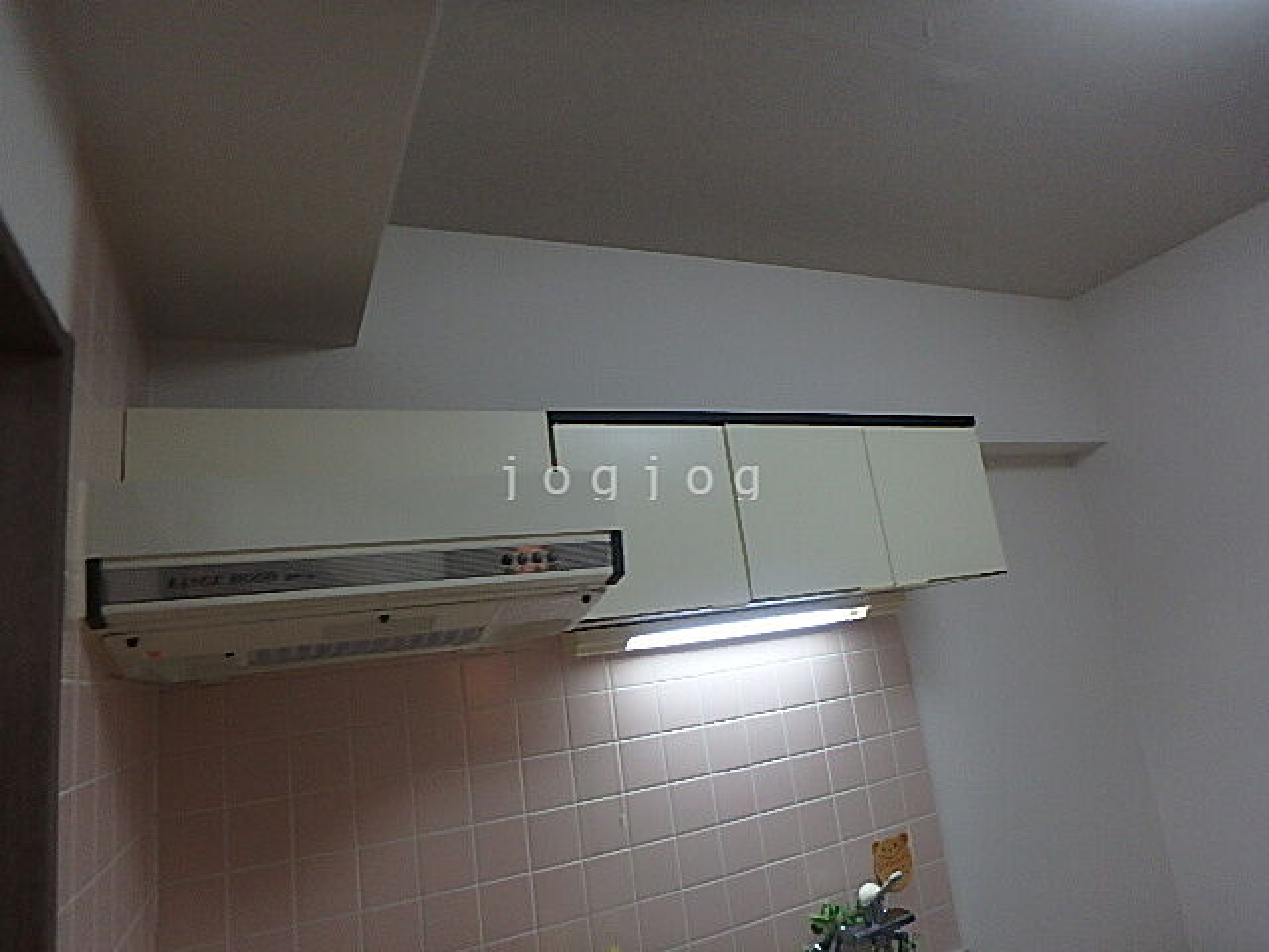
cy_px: 476
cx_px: 634
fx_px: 770
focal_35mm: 21
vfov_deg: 63.4
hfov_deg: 79.0
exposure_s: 1/60
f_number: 3.5
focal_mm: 3.7
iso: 250
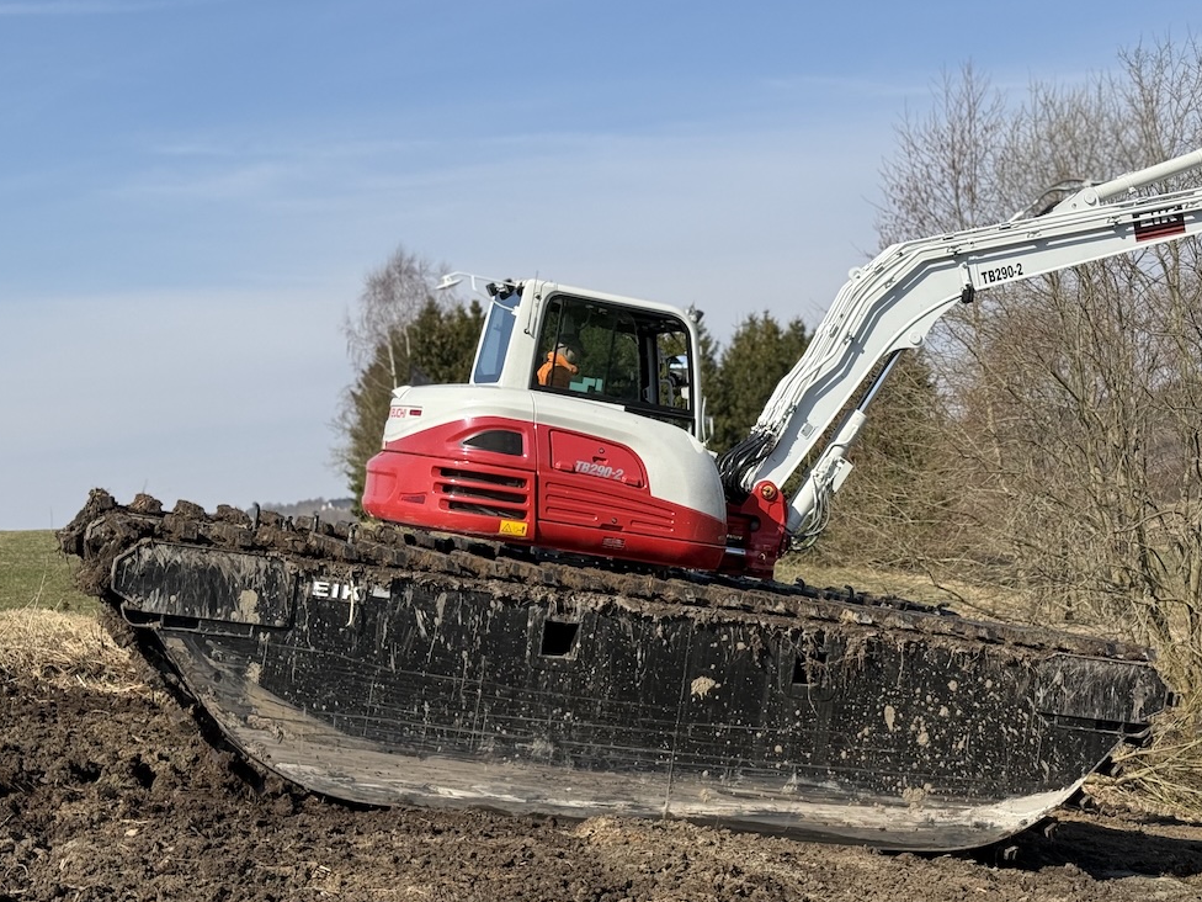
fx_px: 2049
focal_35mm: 59
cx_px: 720
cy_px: 509
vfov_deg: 24.8
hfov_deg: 32.6
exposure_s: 1/4587
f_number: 1.78
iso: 80
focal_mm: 6.76
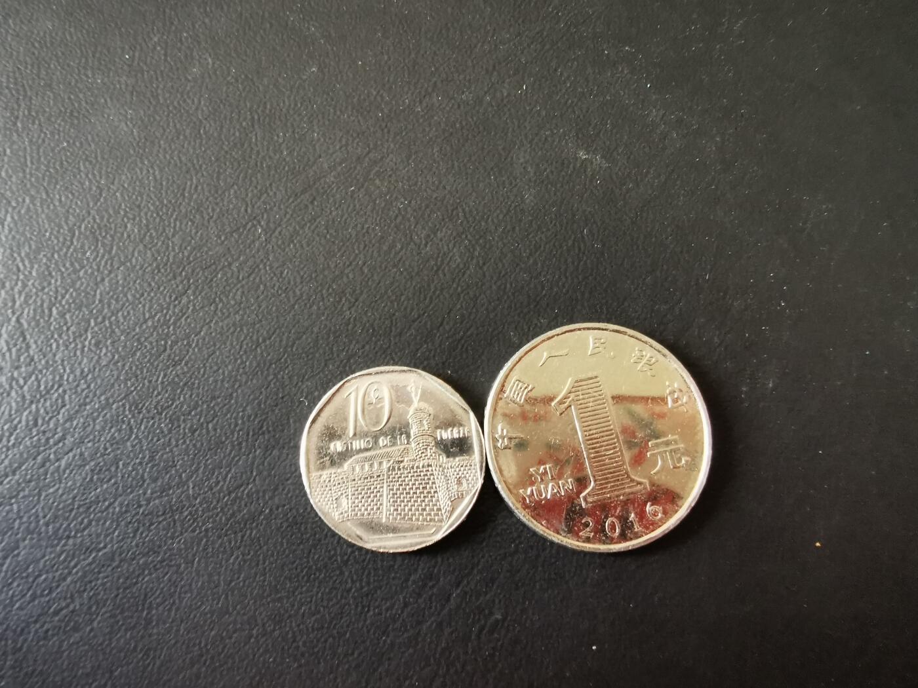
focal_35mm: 26
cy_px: 344
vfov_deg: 53.1
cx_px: 459
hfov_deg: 67.3
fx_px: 690
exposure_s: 1/25
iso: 320
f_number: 2.2
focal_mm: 2.35
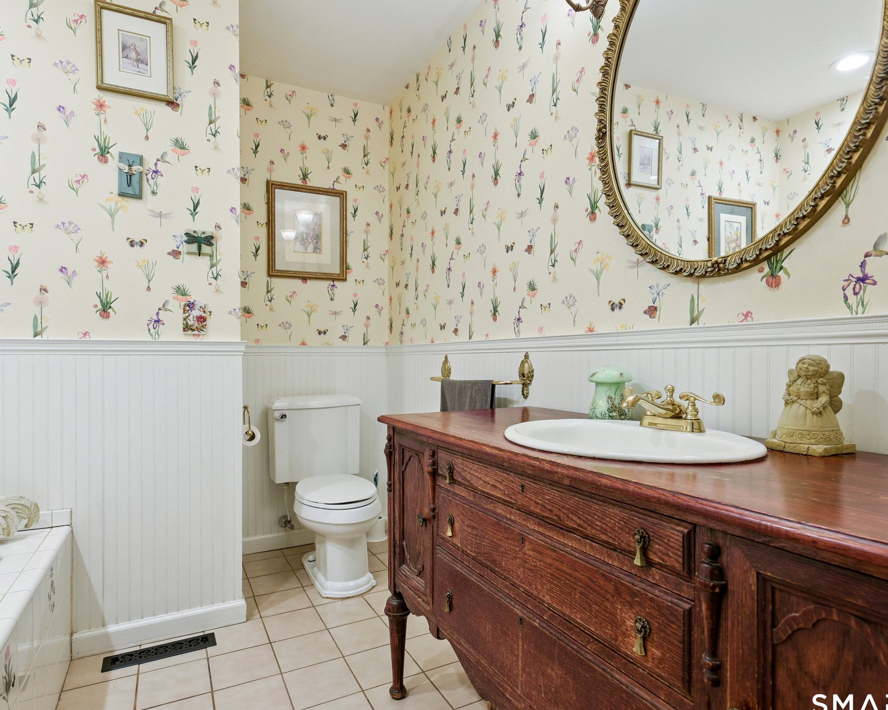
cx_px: 424
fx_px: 526
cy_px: 356
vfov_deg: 68.1
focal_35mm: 20
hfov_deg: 80.3
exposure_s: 1/8
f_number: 11
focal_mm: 17
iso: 400
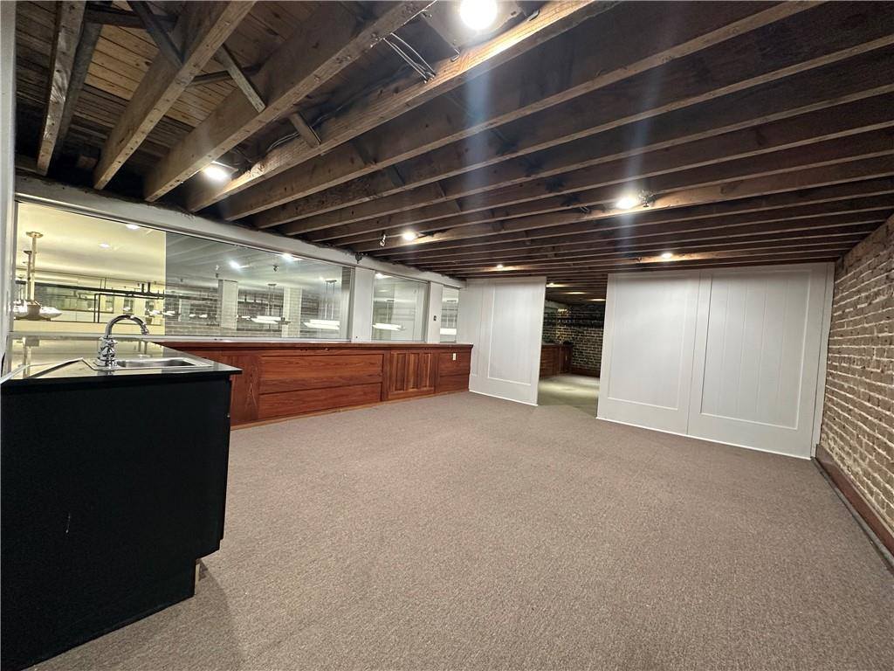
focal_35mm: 14
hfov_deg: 102.1
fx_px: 362
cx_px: 447
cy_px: 336
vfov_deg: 85.7
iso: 250
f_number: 2.2
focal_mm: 2.22
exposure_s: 1/60
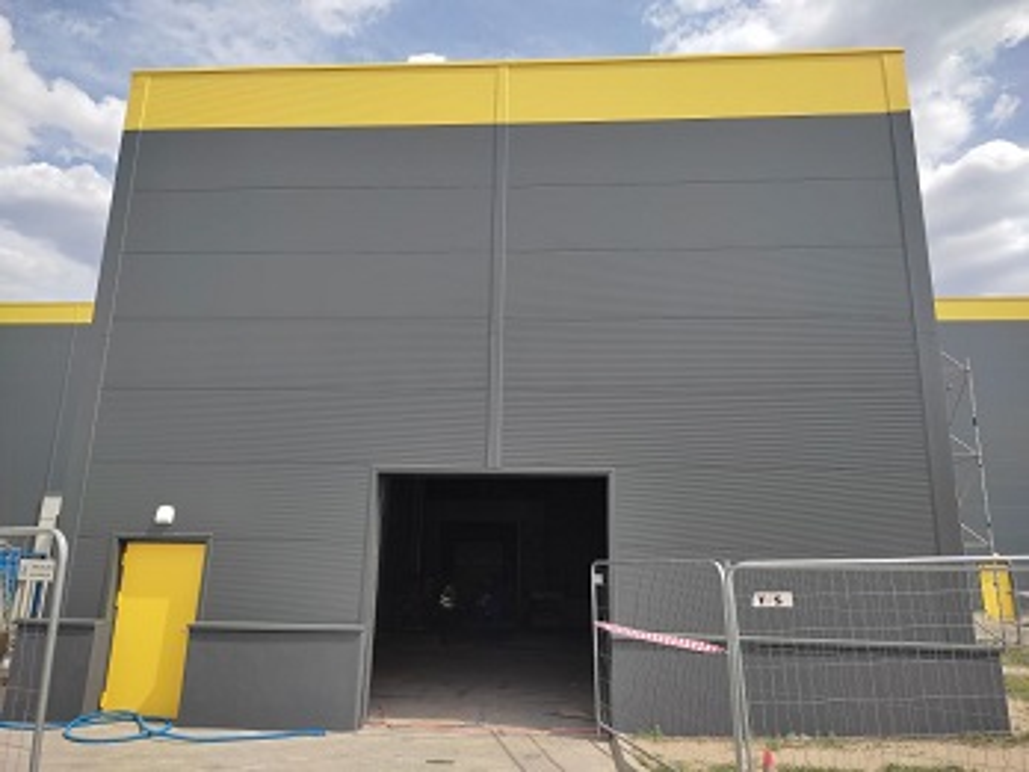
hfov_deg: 67.3
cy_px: 386
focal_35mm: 26
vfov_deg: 53.1
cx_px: 514
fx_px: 773
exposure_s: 1/1590
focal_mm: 4.74
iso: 100
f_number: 1.79
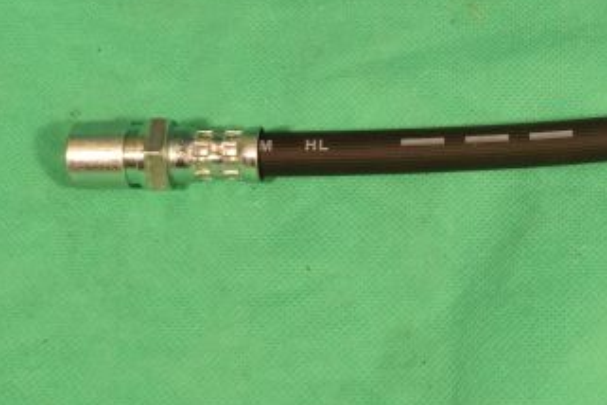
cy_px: 140
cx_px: 529
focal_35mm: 87
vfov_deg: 15.7
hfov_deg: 22.9
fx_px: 1466
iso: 900
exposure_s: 1/50
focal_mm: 31
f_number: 16
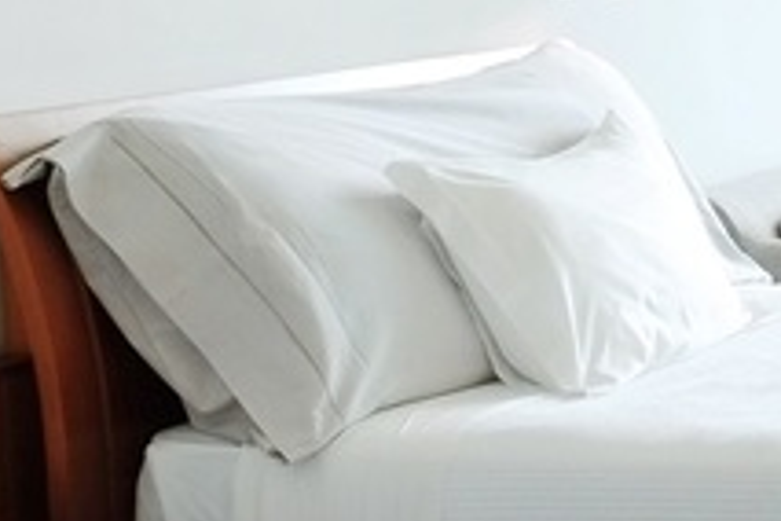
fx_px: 2820
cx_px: 1632
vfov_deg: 10.5
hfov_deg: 13.3
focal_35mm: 130
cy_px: 72
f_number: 5.6
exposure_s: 1/10
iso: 200
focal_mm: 18
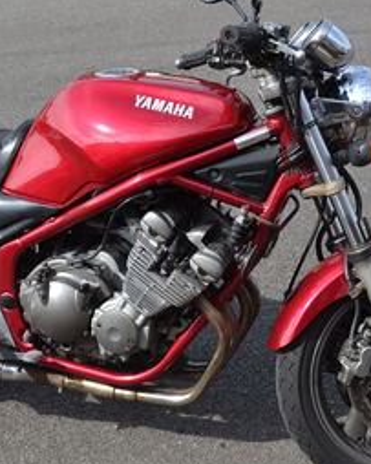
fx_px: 1140
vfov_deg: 23.0
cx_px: 133
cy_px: 268
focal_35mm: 83
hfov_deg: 18.4
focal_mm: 30
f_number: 6.3
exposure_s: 1/160
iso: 100
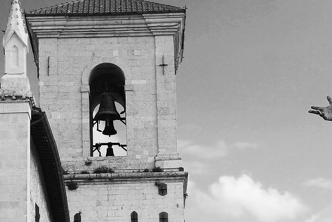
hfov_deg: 14.2
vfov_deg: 9.5
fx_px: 1329
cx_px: 93
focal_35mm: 144
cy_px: 93
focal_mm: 32
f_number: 8
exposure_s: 1/250
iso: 100
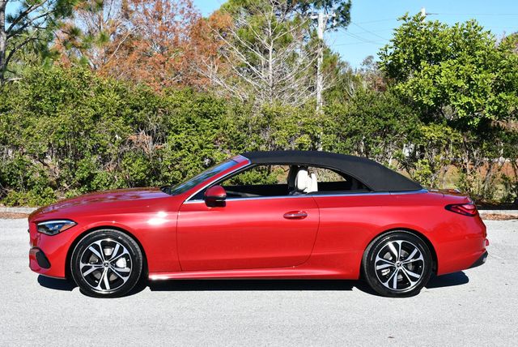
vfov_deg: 22.0
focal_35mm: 62
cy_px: 174
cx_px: 259
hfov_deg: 32.4
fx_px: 893
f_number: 8
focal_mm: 31
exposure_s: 1/250
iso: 100
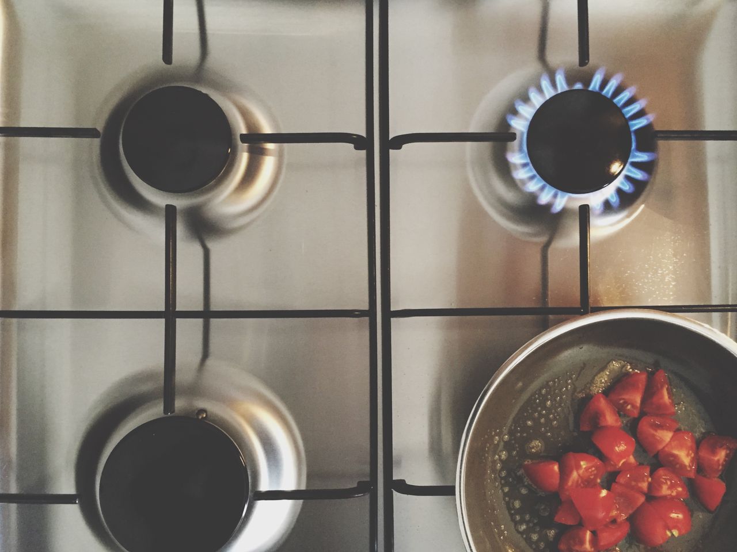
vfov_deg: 48.2
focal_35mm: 29
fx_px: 617
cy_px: 276
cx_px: 368
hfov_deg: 61.7
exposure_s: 1/15
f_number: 2.2
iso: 500
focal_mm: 4.15
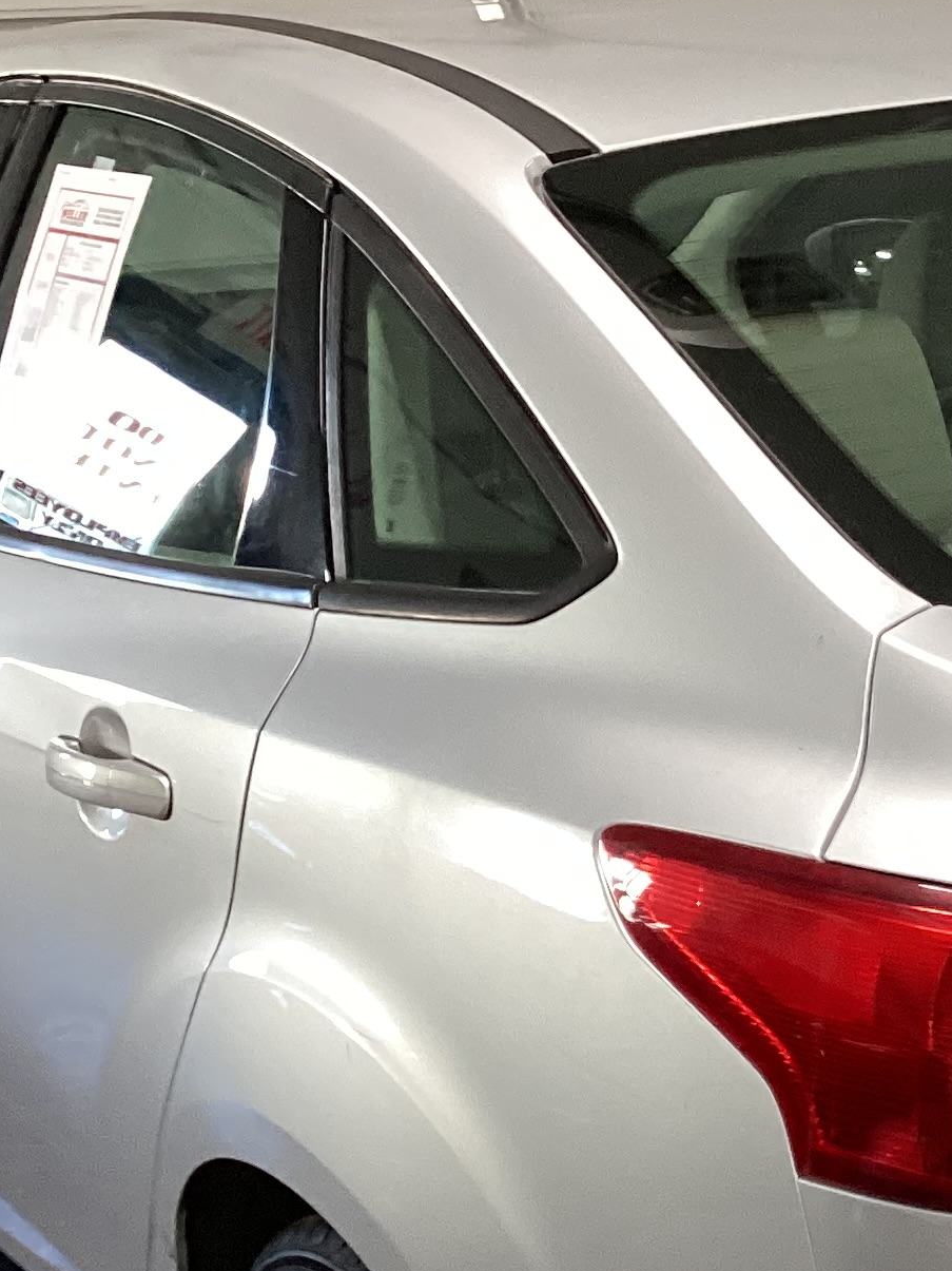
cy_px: 1007
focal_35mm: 84
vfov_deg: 23.0
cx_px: 1079
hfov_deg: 16.9
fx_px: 3082
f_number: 2.4
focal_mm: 3.3
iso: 160
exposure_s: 1/60
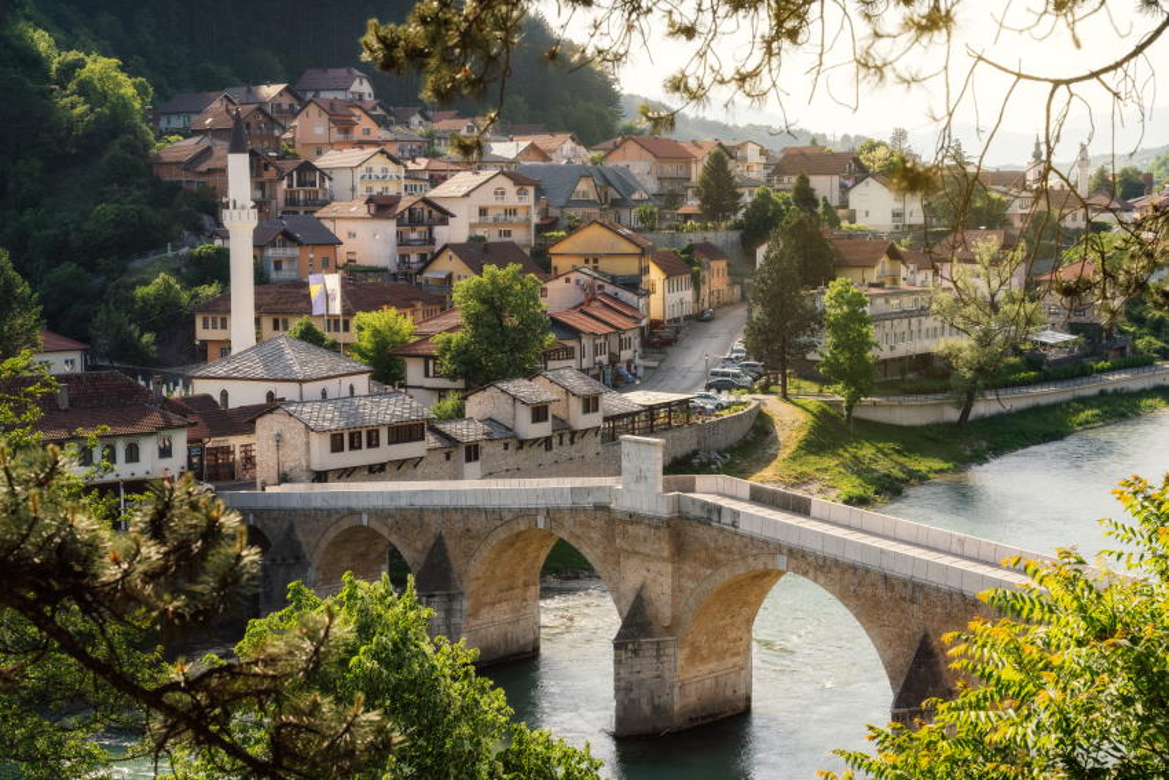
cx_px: 584
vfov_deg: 24.4
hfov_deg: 35.9
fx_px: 1802
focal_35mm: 56
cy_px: 390
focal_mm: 55.5
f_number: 6.3
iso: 100
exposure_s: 1/160
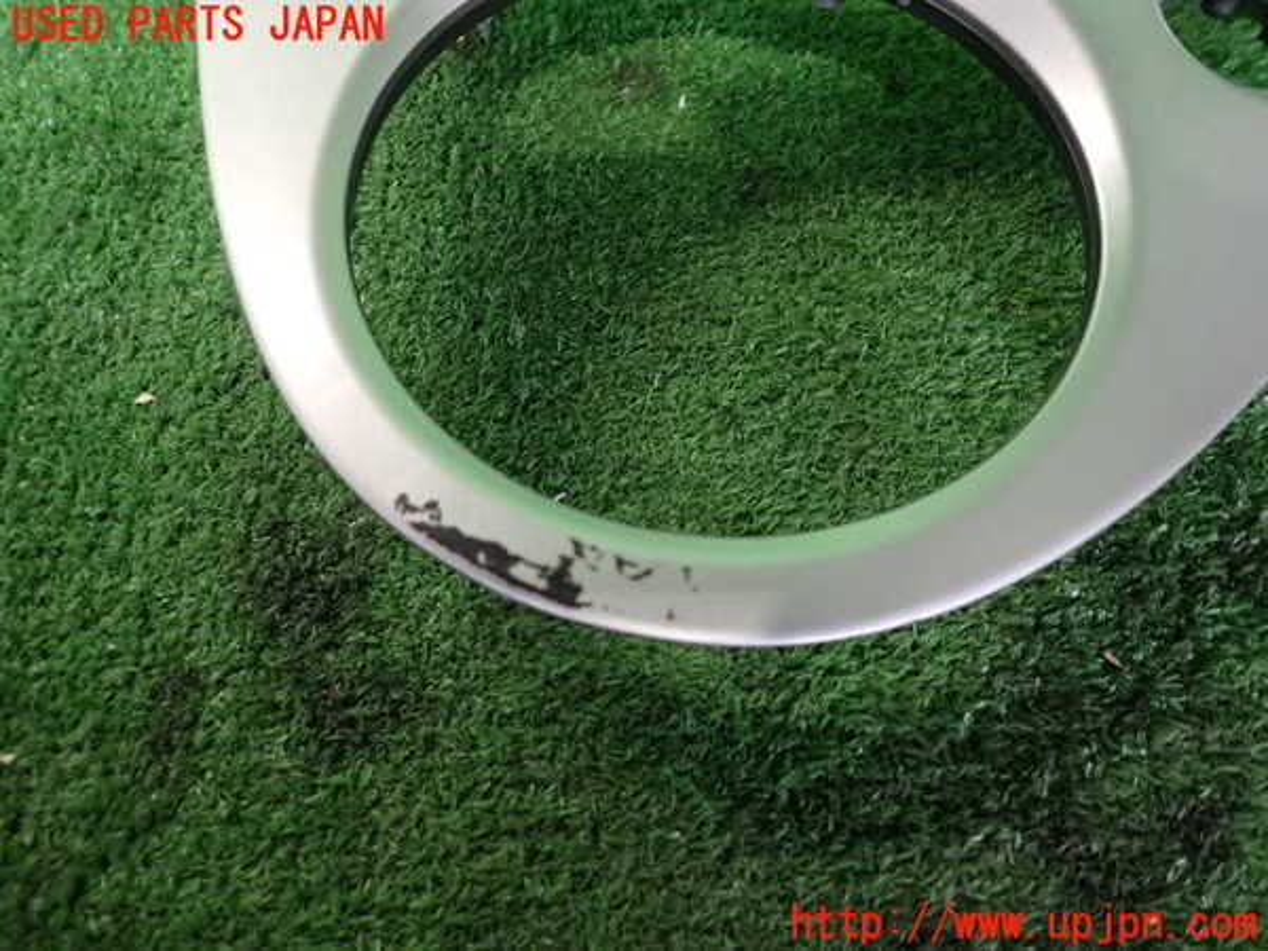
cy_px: 476
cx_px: 634
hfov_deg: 69.4
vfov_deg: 54.9
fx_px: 916
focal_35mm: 25
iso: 250
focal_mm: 4.5
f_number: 2
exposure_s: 1/30
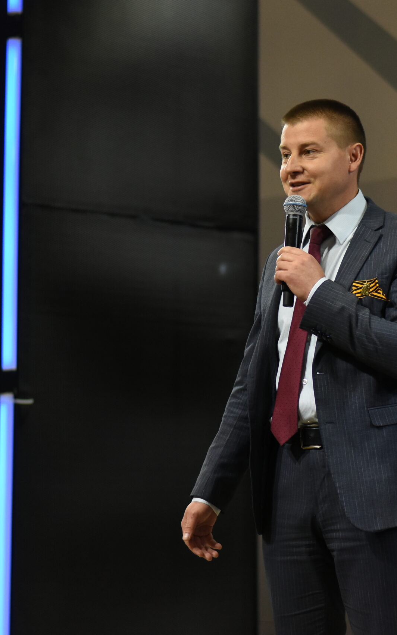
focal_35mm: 115
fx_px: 1990
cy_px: 317
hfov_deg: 11.3
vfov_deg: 18.1
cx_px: 334
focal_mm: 50
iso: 800
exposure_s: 1/800
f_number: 1.8
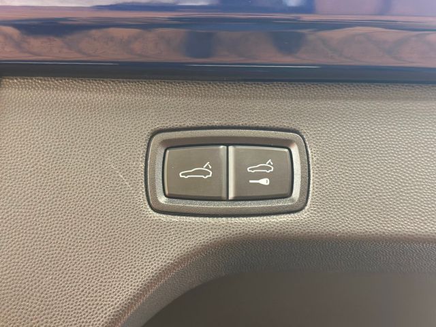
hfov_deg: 39.7
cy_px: 164
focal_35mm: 48
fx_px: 605
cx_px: 218
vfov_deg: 30.3
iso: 500
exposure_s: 1/40
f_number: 1.78
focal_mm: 6.86
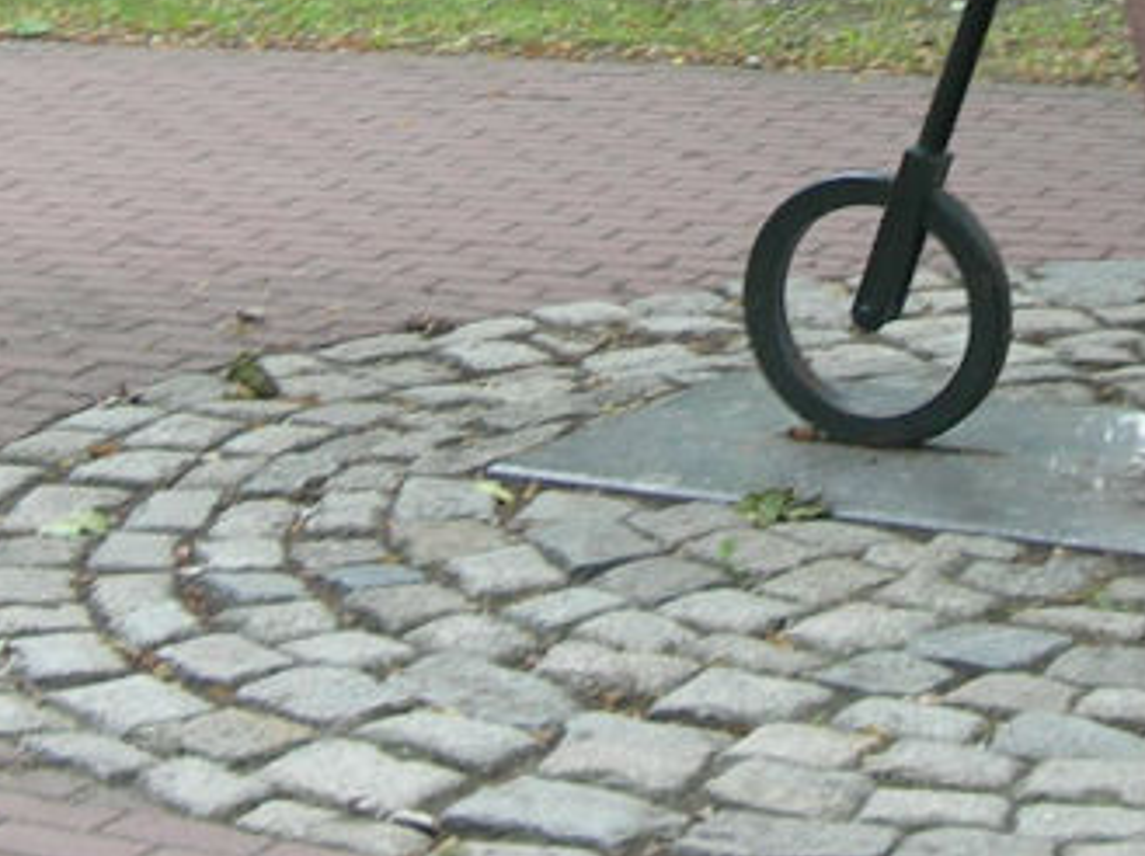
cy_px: -111
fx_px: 4890
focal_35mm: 148
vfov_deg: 9.9
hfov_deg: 13.3
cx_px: 905
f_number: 2.8
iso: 50
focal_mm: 7.8
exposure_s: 1/49.3
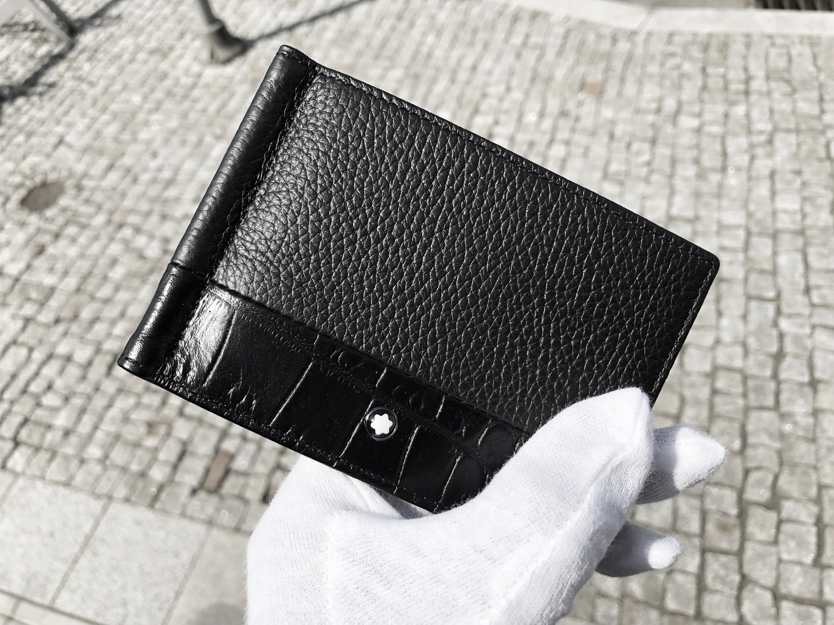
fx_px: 675
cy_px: 312
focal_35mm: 28
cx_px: 417
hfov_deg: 63.4
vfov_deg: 49.7
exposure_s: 1/1656
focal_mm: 4
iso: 20
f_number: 1.8
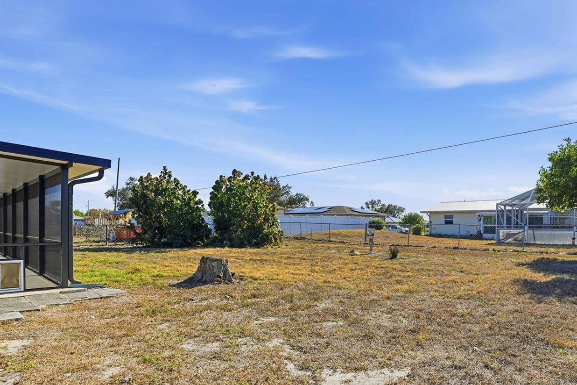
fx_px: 353
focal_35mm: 22
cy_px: 242
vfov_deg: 56.5
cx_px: 317
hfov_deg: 78.4
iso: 400
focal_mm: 17
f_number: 9
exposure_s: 1/5000
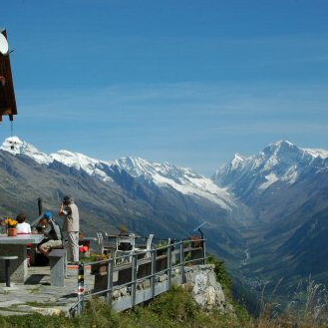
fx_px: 725
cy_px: 164
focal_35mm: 68
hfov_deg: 25.4
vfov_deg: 25.5
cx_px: 124
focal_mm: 35
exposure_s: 1/125
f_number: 18
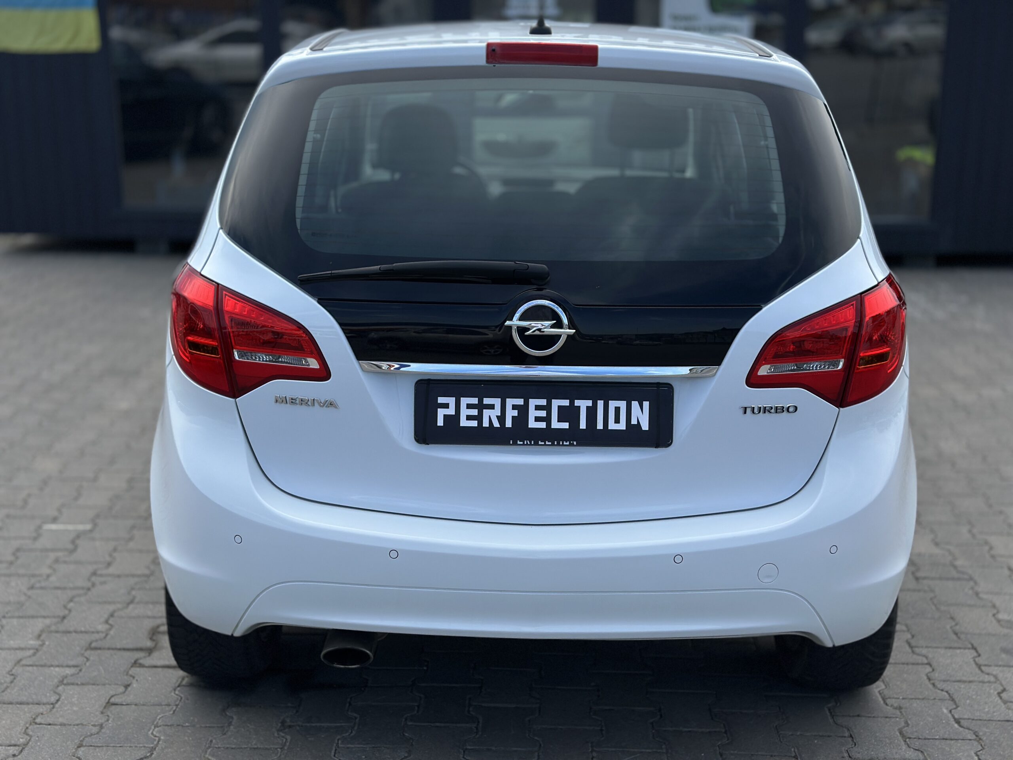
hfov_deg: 39.7
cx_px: 506
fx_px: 1405
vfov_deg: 30.3
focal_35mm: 48
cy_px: 380
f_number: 1.78
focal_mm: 6.86
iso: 100
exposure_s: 1/4184
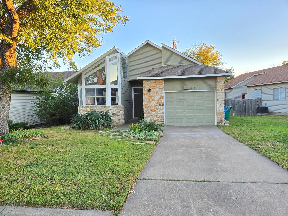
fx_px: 191
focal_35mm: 23
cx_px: 144
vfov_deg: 58.9
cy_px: 108
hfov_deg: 73.9
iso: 64
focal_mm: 5.4
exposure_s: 1/180
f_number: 1.8
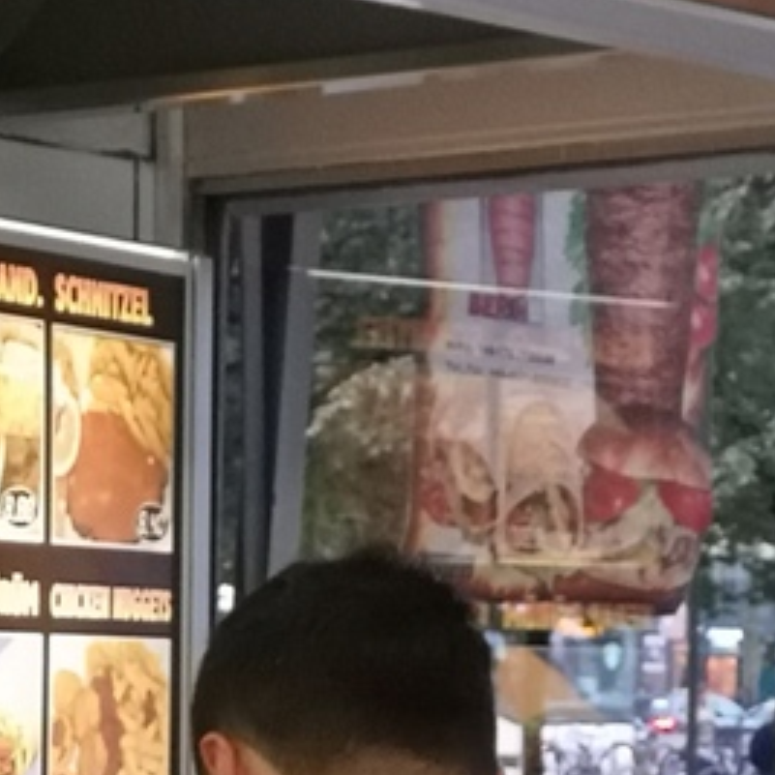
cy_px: 804
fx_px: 4230
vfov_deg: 10.4
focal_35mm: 167
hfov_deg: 10.4
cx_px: -67
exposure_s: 1/33.3
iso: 160
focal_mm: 3.95
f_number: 1.8
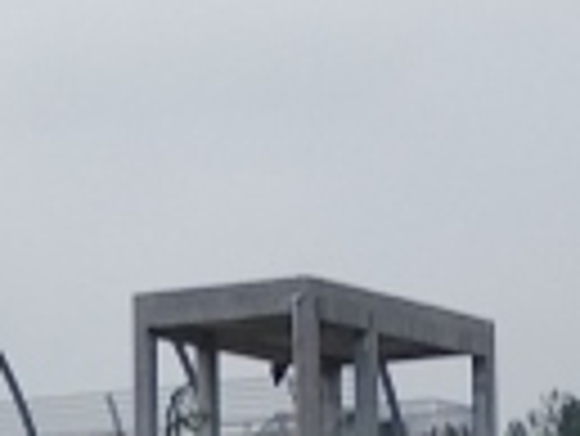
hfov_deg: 9.4
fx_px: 3455
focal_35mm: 206
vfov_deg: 7.1
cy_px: 643
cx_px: -202
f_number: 2.2
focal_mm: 3.81
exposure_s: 1/50
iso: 160
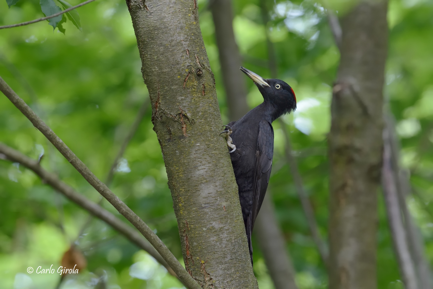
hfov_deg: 3.4
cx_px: 216
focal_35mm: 600
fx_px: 7216
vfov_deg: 2.3
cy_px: 144
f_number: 6.3
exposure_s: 1/100
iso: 800
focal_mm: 600
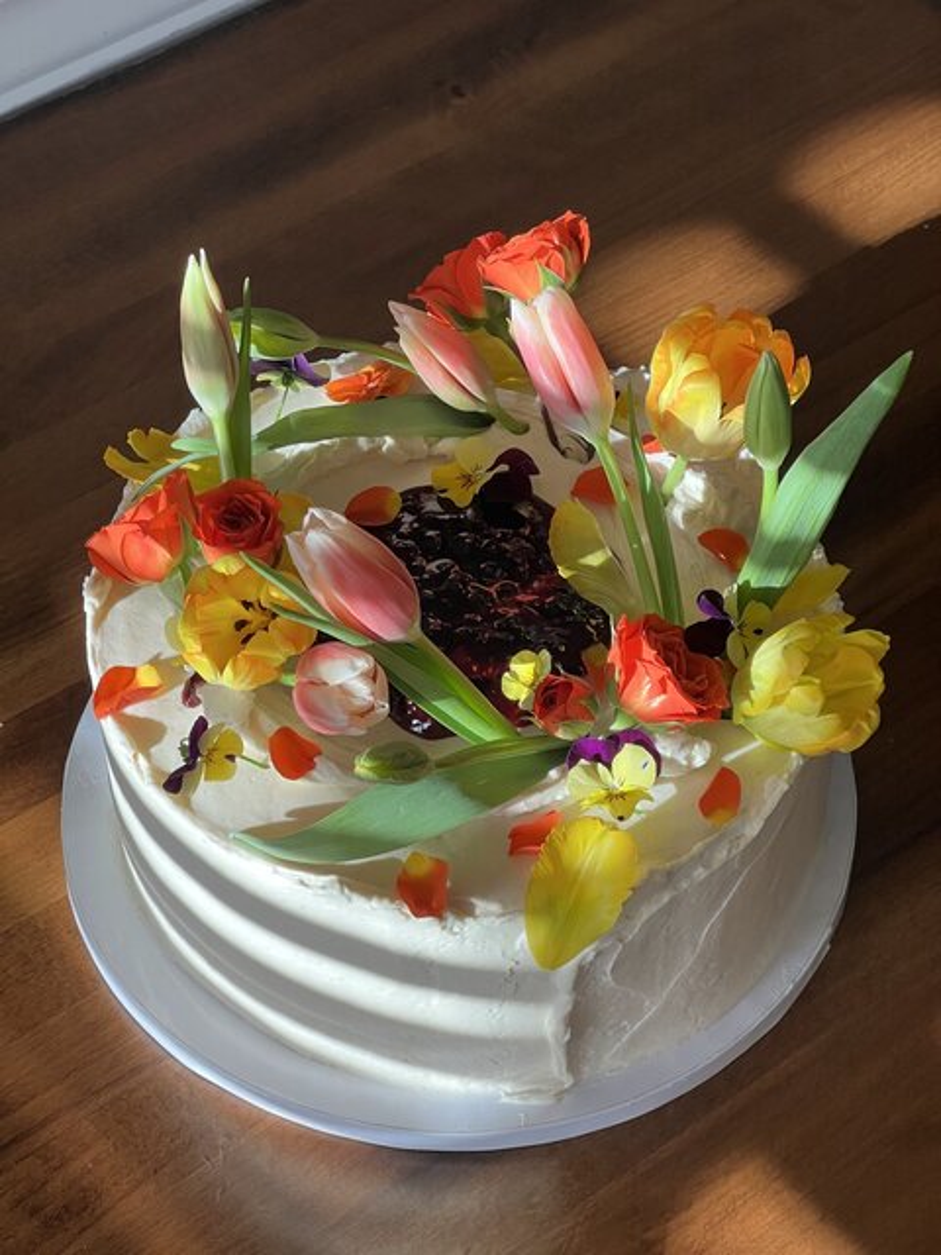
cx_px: 470
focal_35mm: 77
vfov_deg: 25.3
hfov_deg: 19.1
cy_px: 628
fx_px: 2791
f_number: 2.8
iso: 125
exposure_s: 1/120
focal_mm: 9
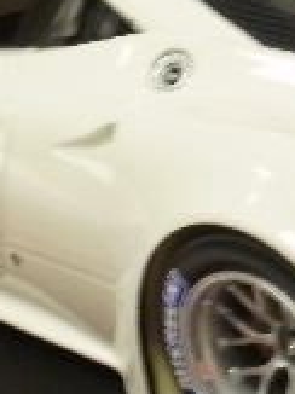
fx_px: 1968
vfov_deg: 11.4
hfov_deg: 8.5
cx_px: 290
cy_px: 94
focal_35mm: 173
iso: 125
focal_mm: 7.7
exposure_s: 1/6
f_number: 4
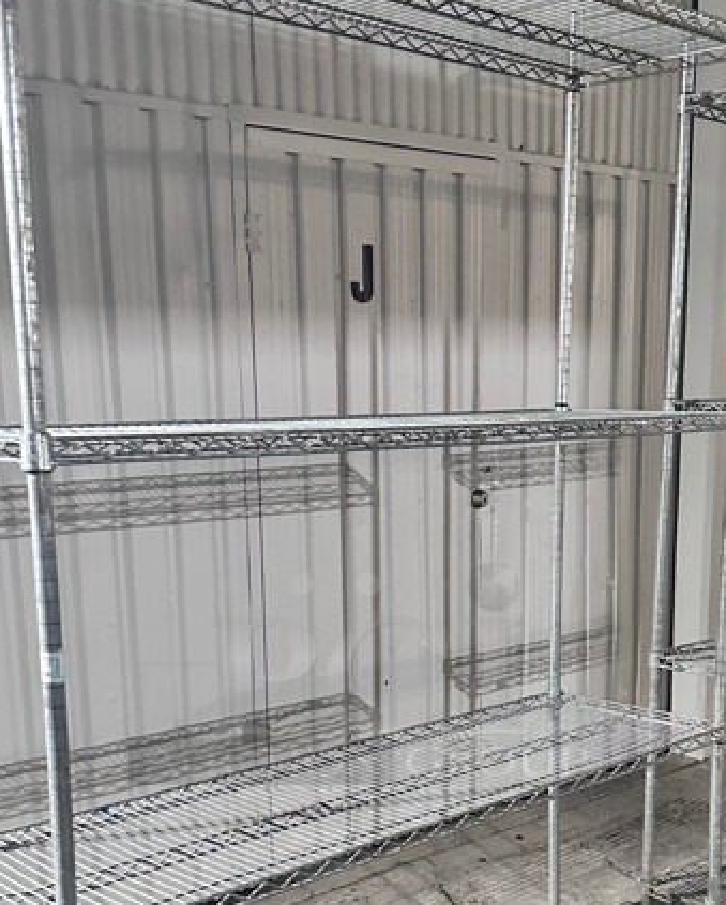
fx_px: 1207
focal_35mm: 45
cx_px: 368
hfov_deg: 33.5
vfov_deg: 40.0
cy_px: 673
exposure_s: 1/60
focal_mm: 6.86
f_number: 1.78
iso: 500
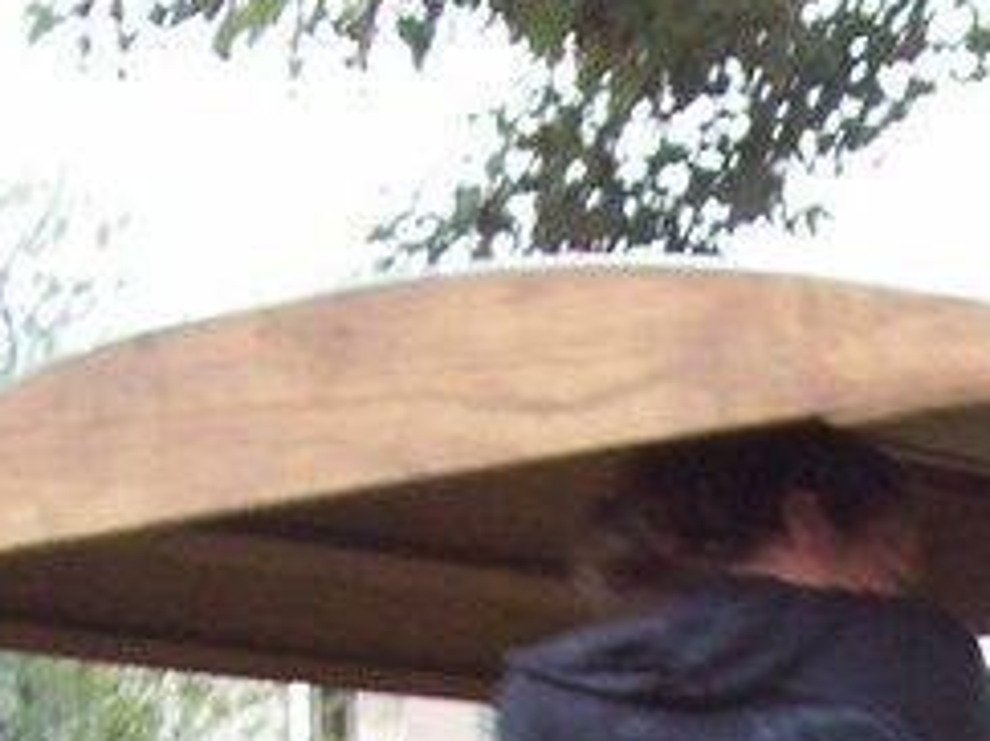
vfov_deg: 8.3
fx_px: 4802
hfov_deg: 11.5
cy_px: 1555
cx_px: 1259
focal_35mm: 168
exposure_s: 1/55.4
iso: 80
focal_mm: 5.6
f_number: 2.7
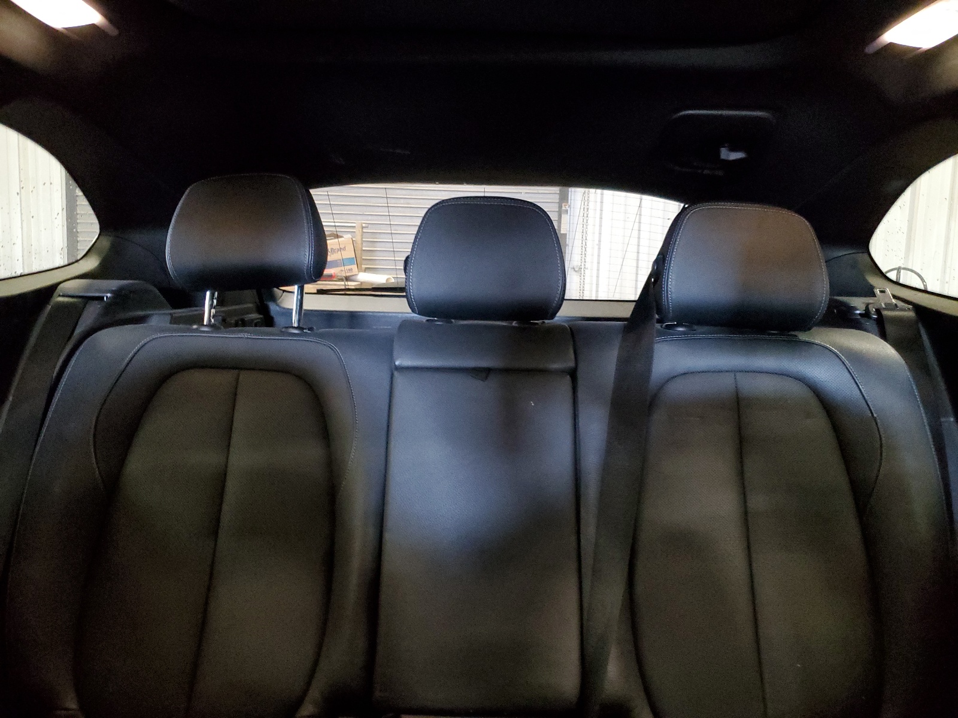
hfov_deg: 67.3
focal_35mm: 26
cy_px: 359
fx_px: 720
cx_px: 479
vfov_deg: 53.1
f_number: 1.5
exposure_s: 1/15
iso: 628
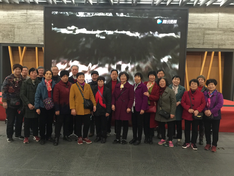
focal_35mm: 29
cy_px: 88
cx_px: 117
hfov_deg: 61.7
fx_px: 196
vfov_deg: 48.2
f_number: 2.2
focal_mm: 4.15
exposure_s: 1/8
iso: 125
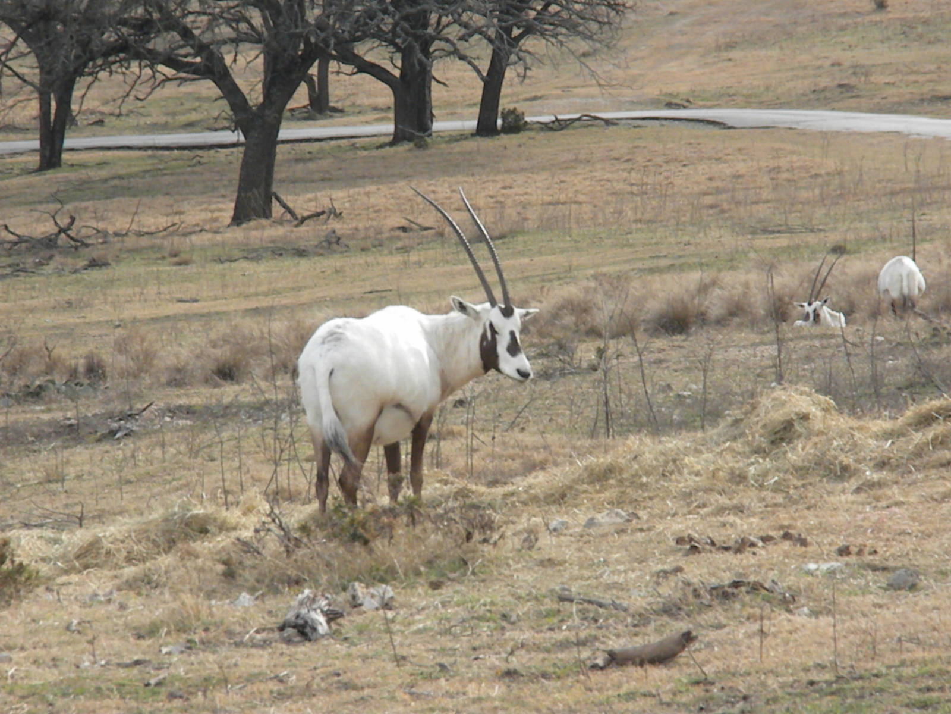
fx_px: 7143
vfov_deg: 5.7
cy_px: 357
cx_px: 476
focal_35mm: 260
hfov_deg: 7.6
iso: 640
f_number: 14
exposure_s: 1/180
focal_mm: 46.2
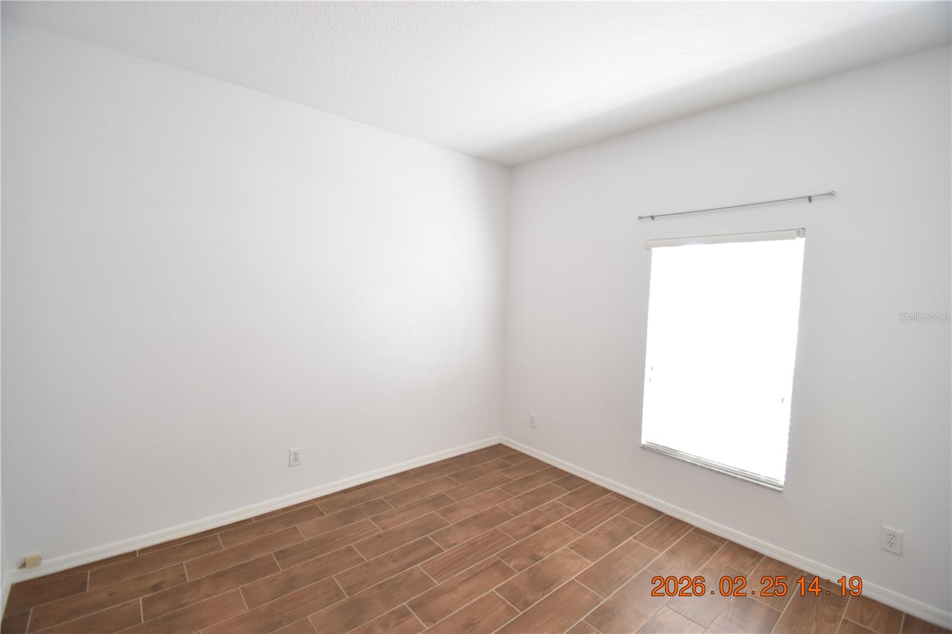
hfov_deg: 100.4
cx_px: 476
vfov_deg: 77.3
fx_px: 397
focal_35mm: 15
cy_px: 317
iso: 800
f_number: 3.5
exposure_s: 1/45
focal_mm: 10
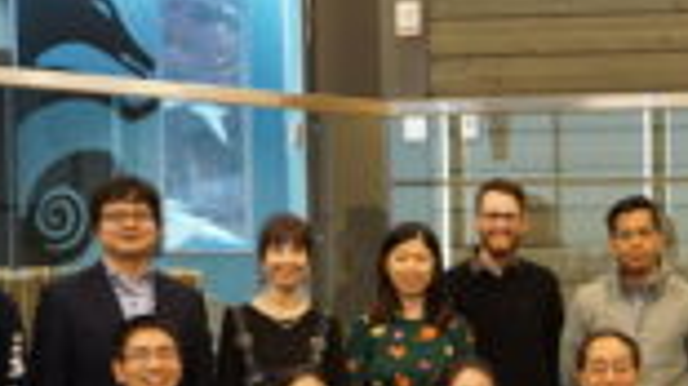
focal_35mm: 92
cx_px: 706
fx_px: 1684
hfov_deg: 22.1
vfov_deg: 12.8
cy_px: 461
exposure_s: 1/100
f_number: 4
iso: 3200
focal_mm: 23
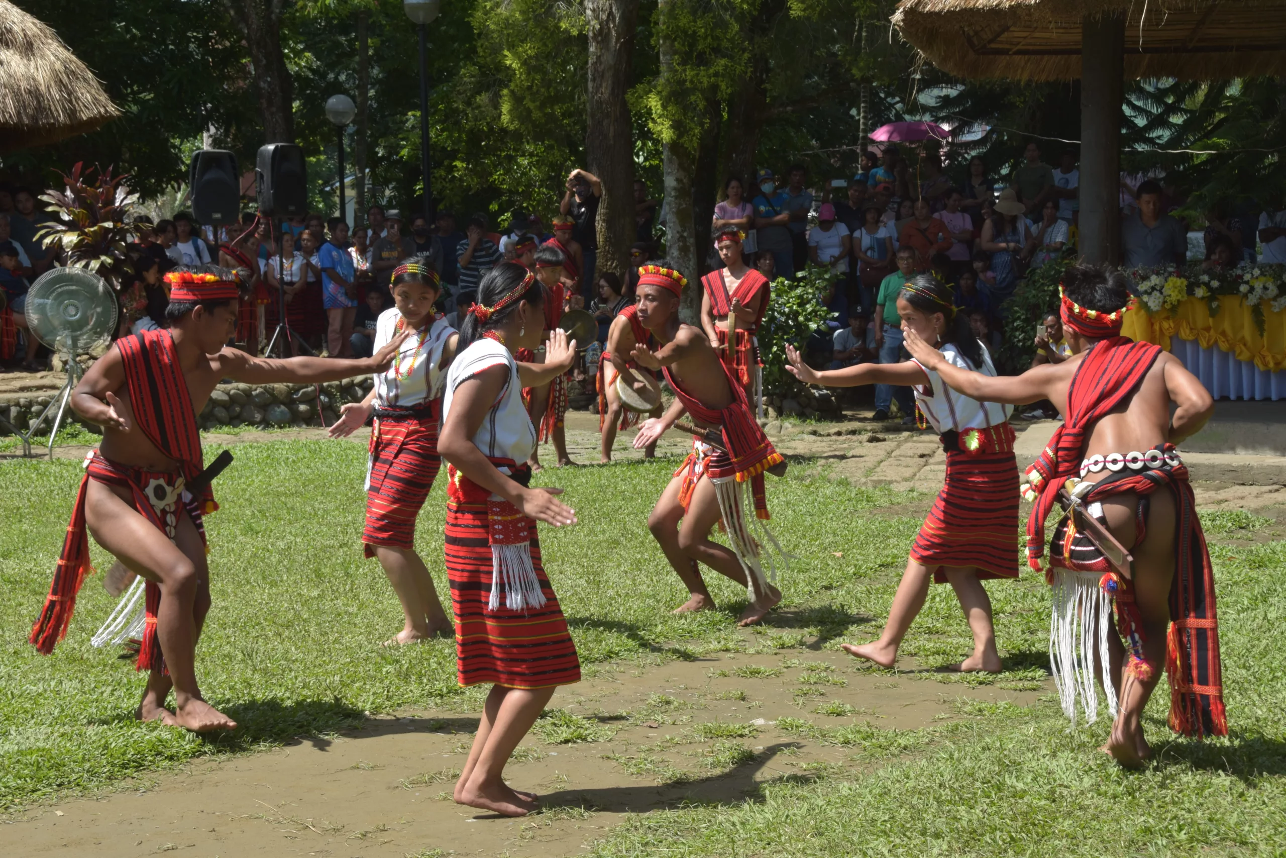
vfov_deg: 20.6
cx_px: 643
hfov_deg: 30.5
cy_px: 429
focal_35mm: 66
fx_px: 2358
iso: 100
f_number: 14
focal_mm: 44
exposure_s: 1/80
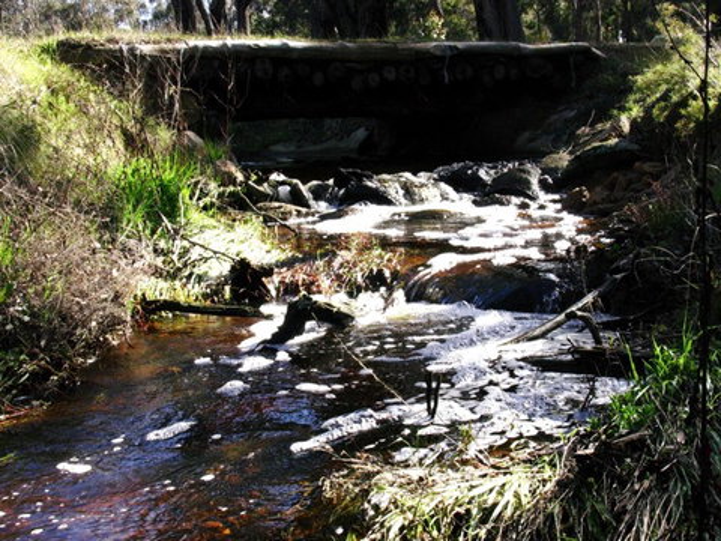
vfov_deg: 28.0
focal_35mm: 52
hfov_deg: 36.8
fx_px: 1083
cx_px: 360
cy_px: 270
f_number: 6.2
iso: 70
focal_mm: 7.9
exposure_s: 1/140
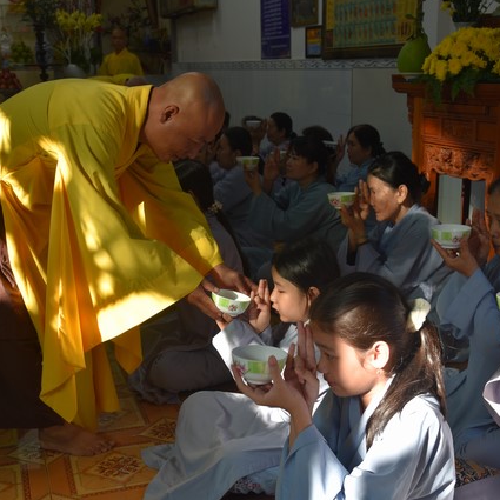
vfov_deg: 32.8
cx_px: 267
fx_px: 850
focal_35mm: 52
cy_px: 249
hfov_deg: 32.8
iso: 400
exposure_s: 1/200
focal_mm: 40
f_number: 7.1
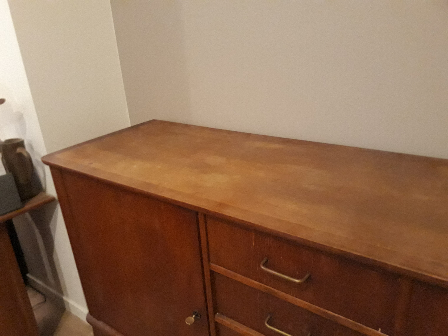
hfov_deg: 65.3
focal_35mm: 27
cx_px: 224
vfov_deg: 51.4
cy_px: 168
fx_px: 349
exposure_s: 1/17
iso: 640
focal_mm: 3.6
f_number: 1.9
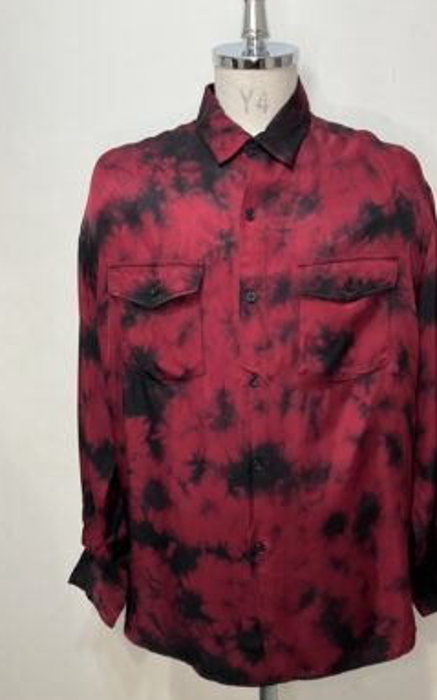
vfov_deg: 61.2
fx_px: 591
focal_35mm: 31
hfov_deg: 40.4
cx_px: 265
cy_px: 360
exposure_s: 1/50
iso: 80
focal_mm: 3.99
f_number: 1.8
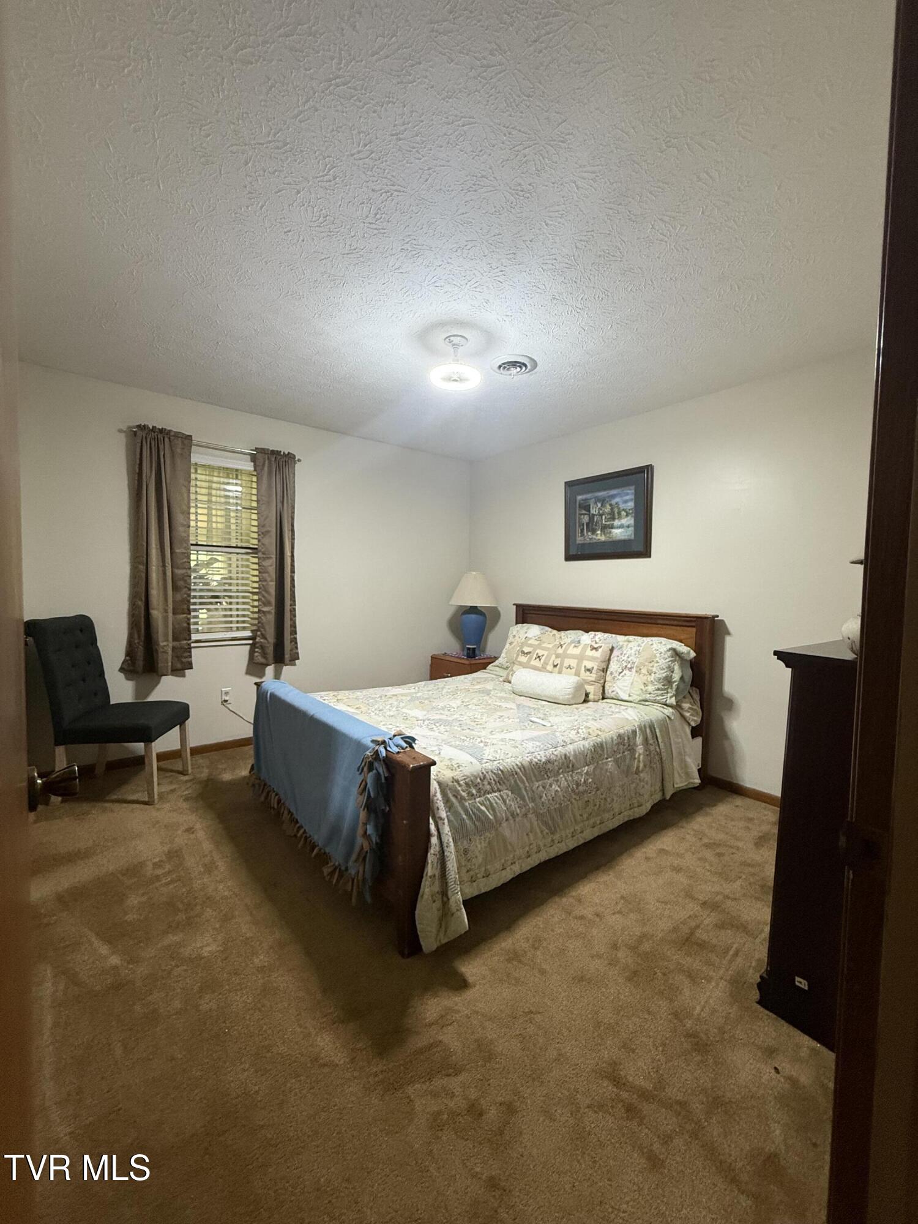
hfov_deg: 85.7
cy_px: 612
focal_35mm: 14
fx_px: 495
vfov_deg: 102.1
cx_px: 459
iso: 320
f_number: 2.2
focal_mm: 2.22
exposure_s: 1/60
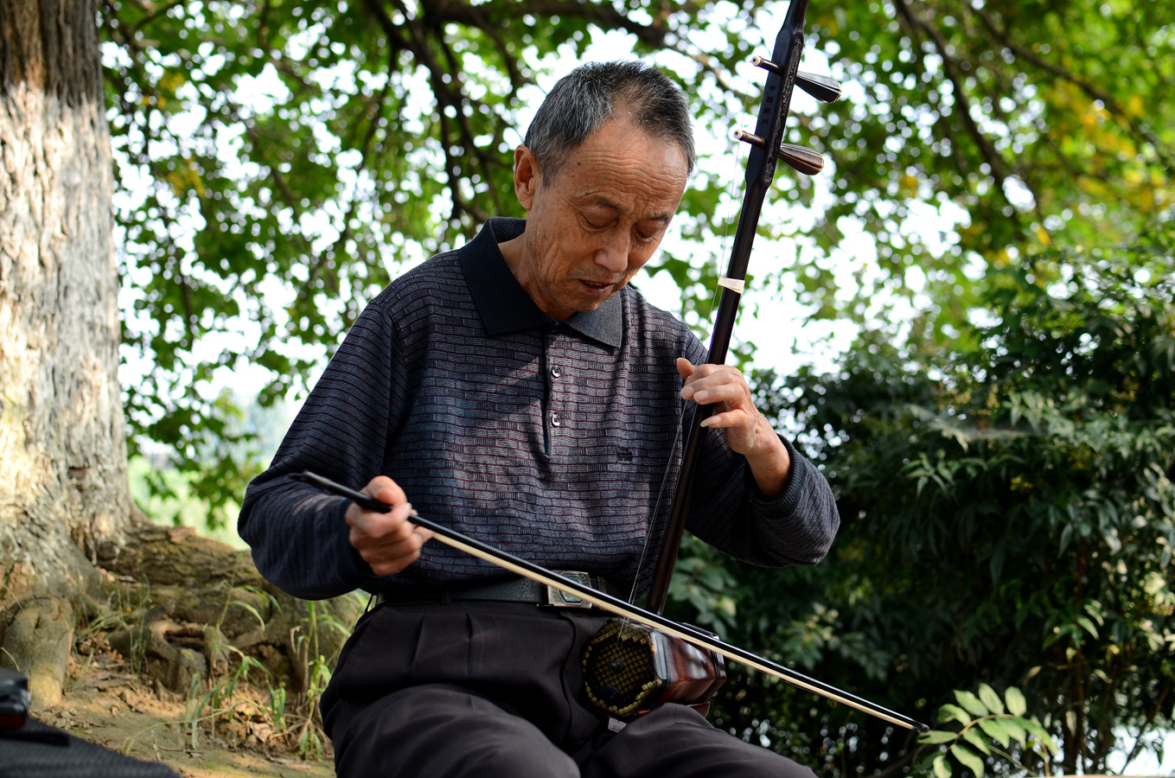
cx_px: 588
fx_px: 1710
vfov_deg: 25.6
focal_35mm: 52
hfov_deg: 37.9
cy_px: 389
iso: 100
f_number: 2.8
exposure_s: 1/160
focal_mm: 35
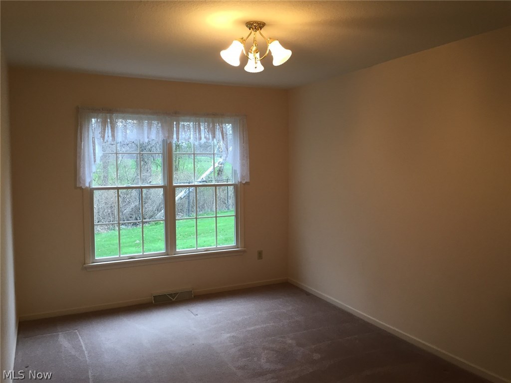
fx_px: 428
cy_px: 192
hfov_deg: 61.7
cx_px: 256
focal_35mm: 29
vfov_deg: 48.2
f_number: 2.2
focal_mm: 4.15
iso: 32
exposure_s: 1/30
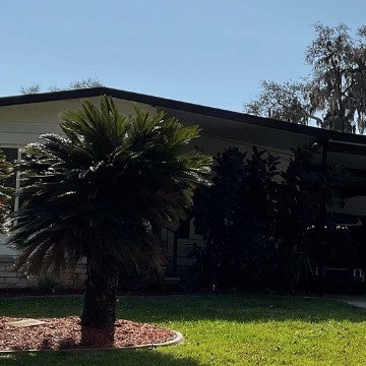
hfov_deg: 23.6
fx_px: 873
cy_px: 176
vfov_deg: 23.7
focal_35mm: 73
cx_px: 227
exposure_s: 1/4065
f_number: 1.8
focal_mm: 3
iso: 16
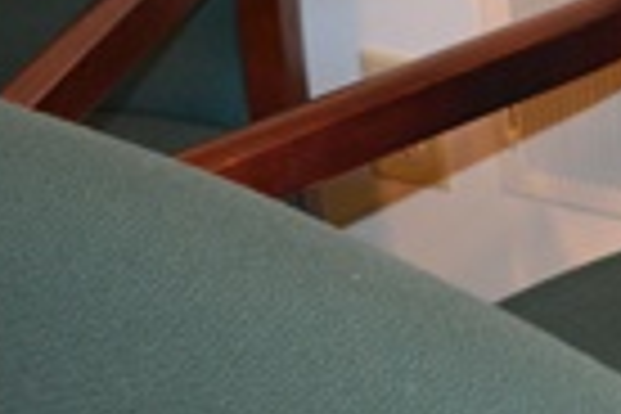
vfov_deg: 9.5
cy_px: 310
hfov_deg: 13.6
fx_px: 2484
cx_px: 850
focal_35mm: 144
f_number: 3.8
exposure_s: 1/60
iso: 1600
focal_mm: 22
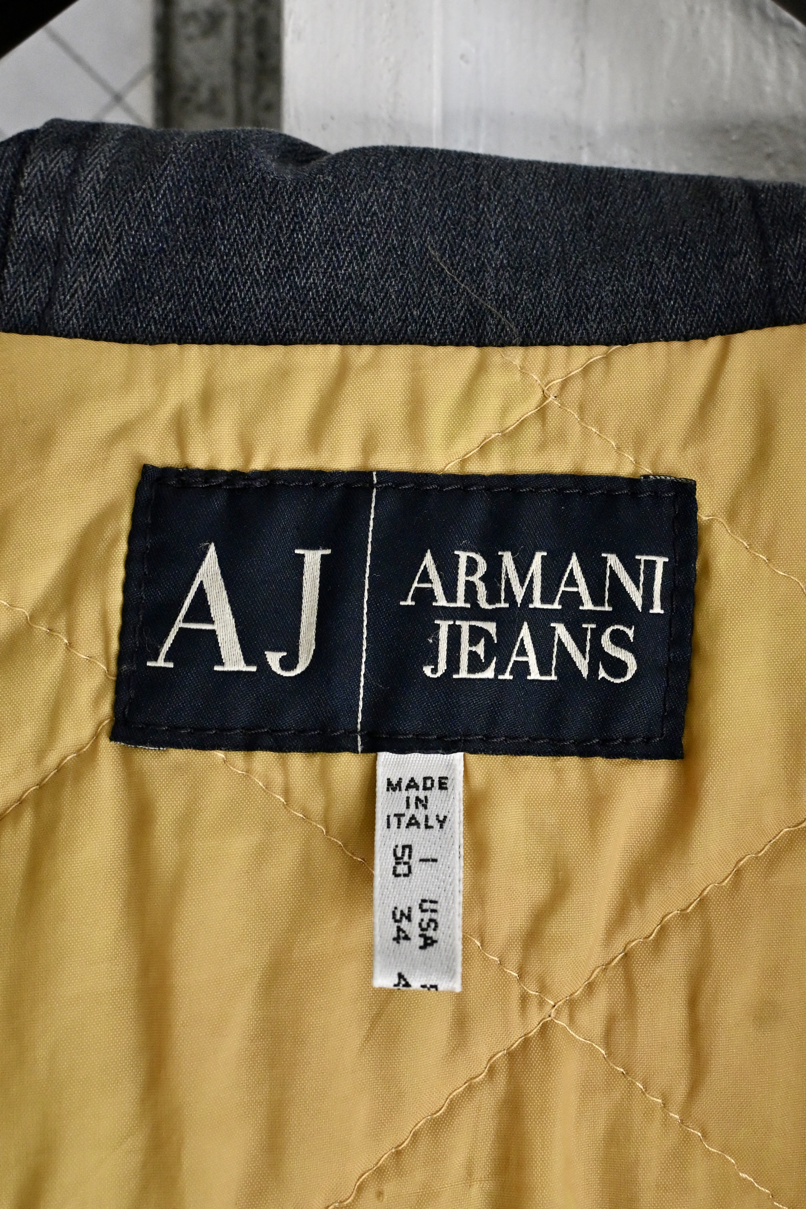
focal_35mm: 32
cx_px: 403
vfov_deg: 58.3
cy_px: 604
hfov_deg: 40.8
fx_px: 1083
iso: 1250
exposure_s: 1/100
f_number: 6.3
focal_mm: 21.5
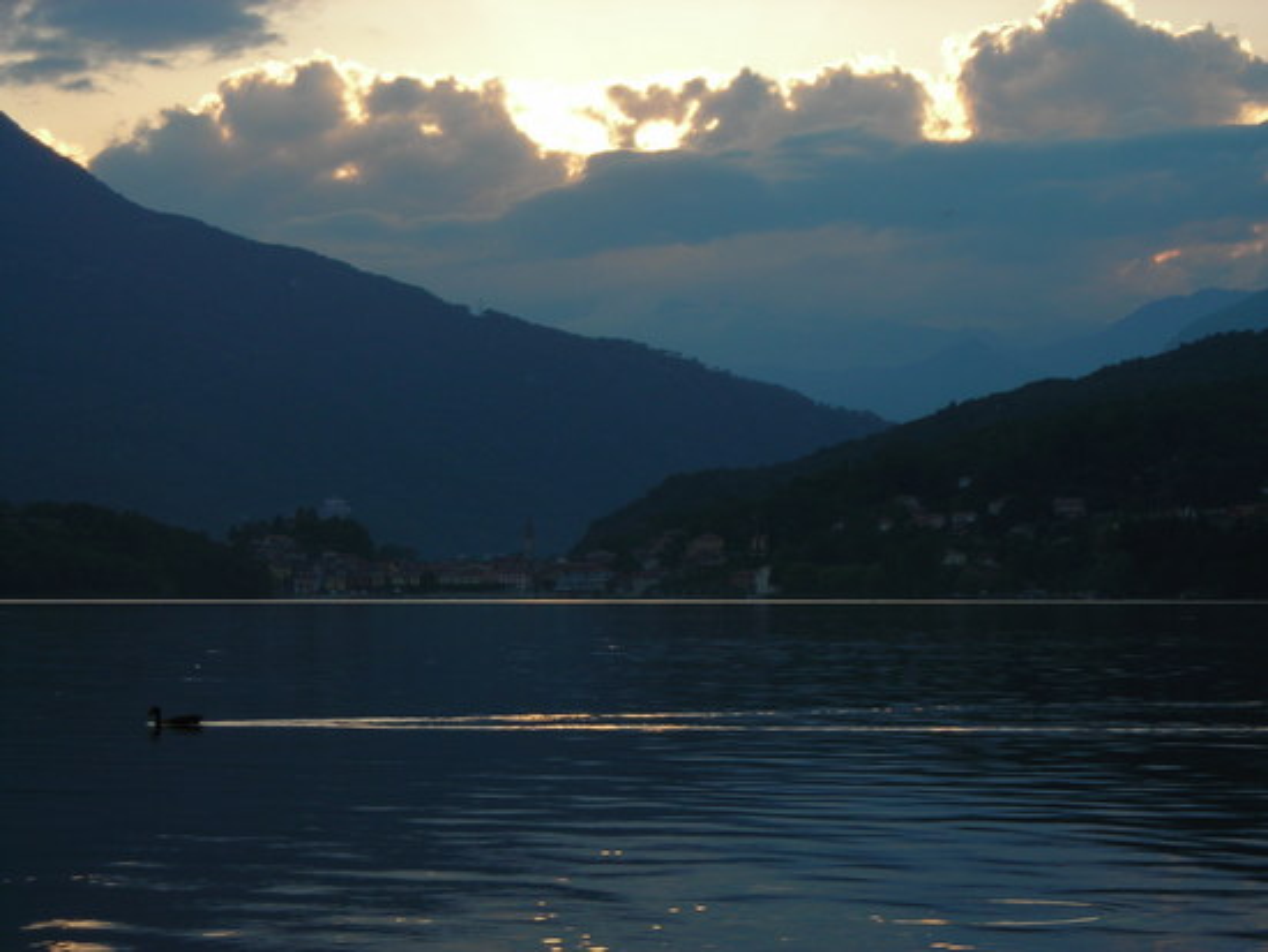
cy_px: 476
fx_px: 4251
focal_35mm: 116
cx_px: 634
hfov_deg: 17.0
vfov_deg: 12.8
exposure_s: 1/111
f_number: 5.3
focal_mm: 19.2
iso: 50
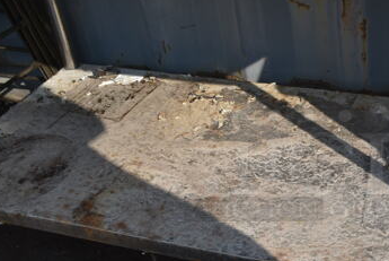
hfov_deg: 36.2
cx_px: 310
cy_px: 162
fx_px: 573
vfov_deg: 25.5
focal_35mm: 53
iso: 100
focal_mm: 20
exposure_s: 1/200
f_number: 8
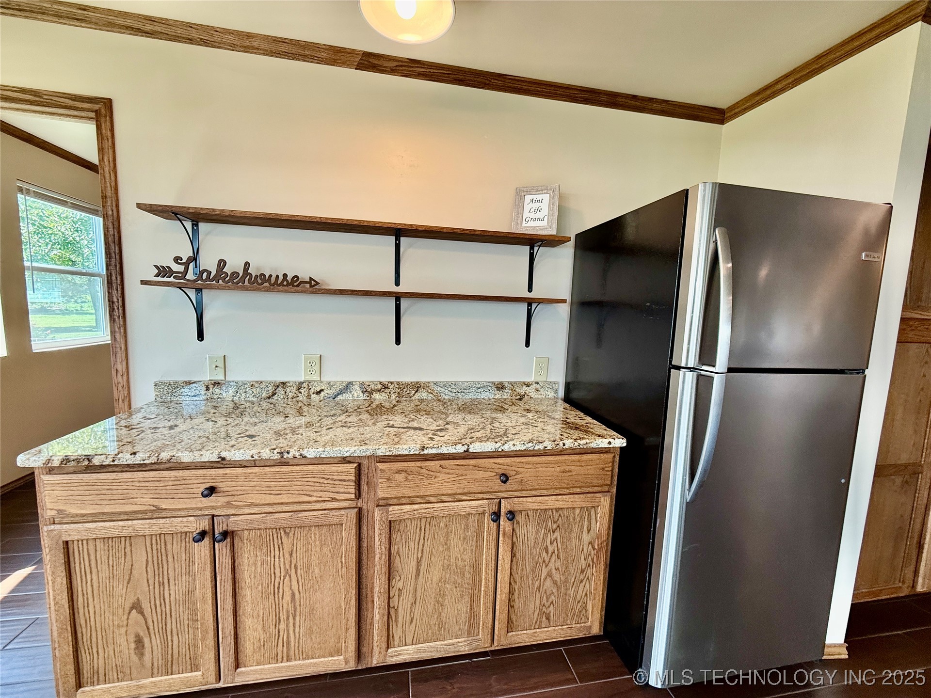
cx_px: 466
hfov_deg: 102.1
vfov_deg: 85.7
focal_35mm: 14
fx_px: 377
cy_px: 349
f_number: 2.2
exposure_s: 1/120
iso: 160
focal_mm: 2.22
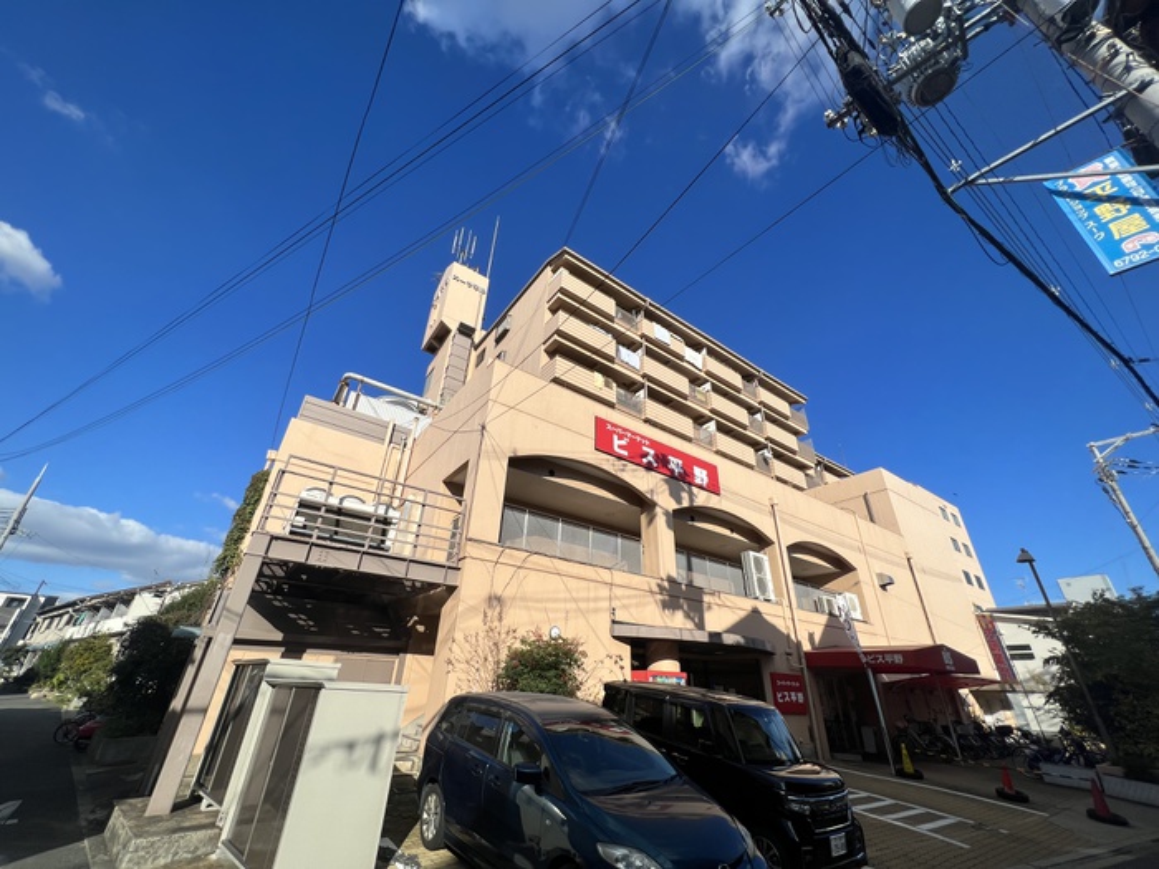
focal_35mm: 13
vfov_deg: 89.9
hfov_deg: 106.2
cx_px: 580
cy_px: 434
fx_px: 435
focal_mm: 1.57
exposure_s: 1/2660
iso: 32
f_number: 1.8
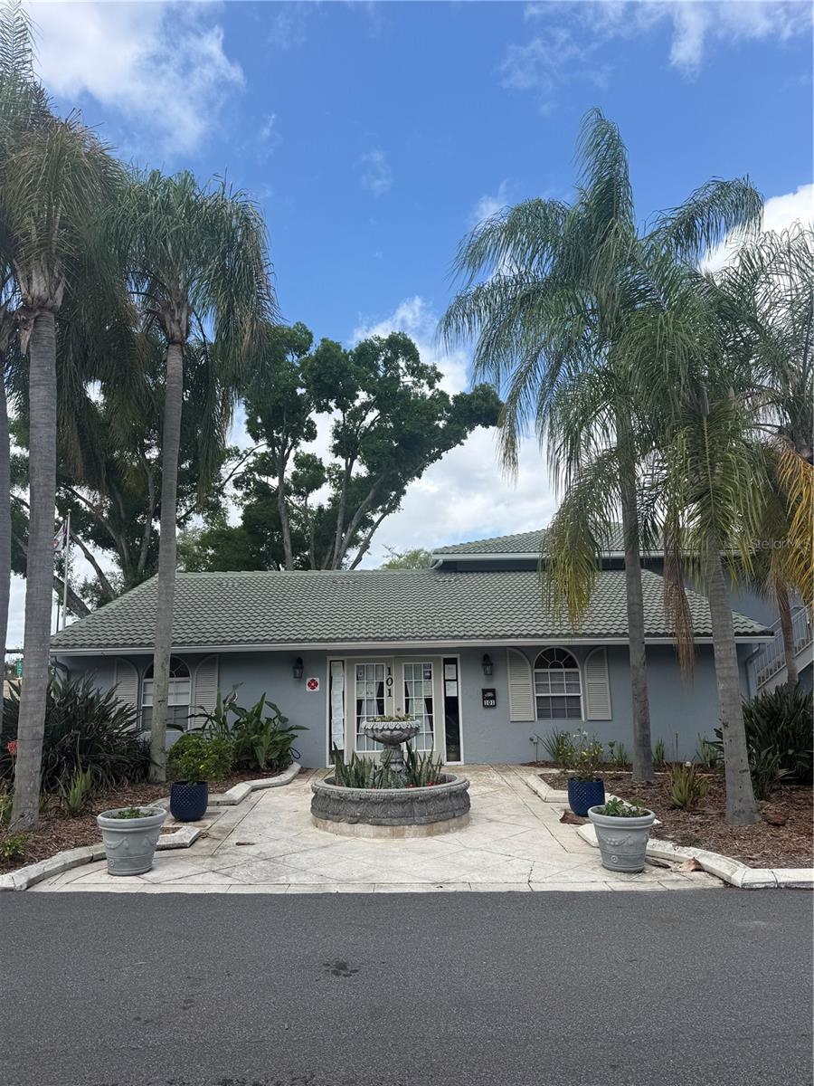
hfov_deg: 56.8
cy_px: 543
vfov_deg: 71.6
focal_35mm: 24
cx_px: 407
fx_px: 752
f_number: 1.78
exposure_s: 1/3145
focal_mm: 6.76
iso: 80
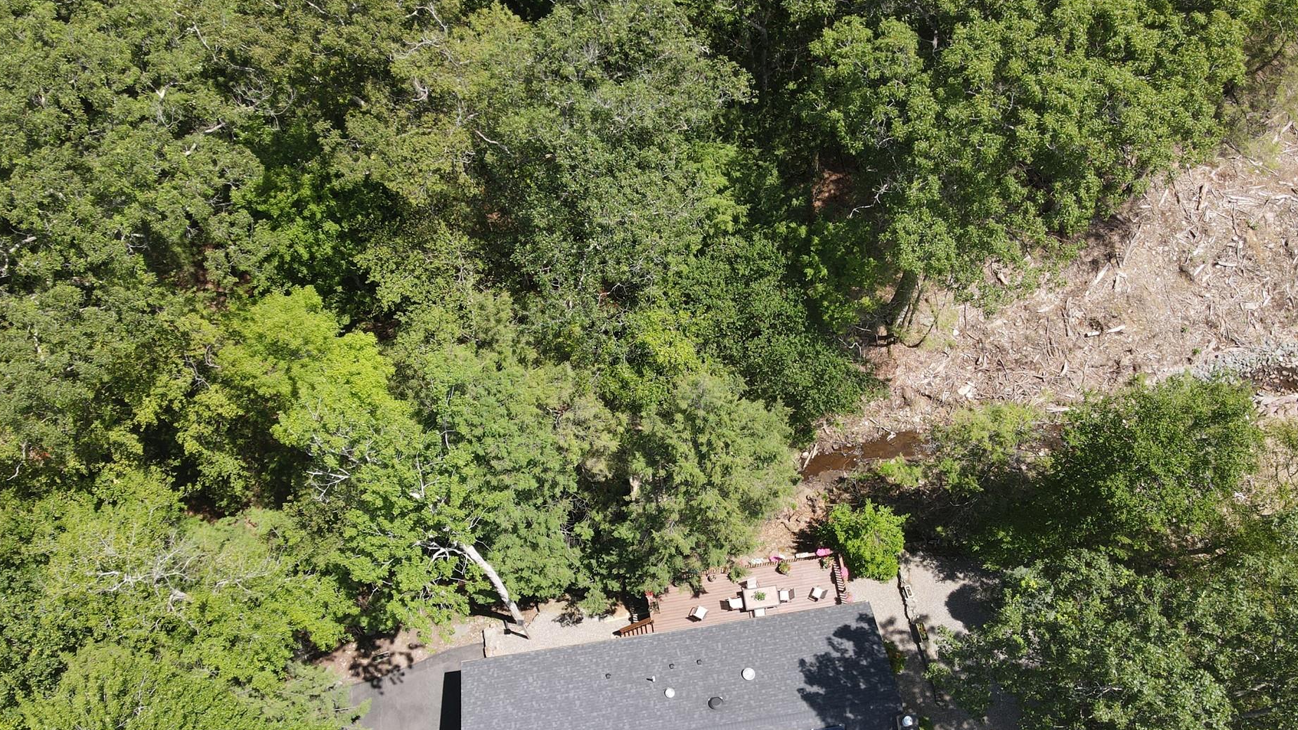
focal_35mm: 29
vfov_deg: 39.8
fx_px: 998
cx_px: 664
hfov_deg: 66.1
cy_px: 478
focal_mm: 4.5
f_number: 2.8
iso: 110
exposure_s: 1/20
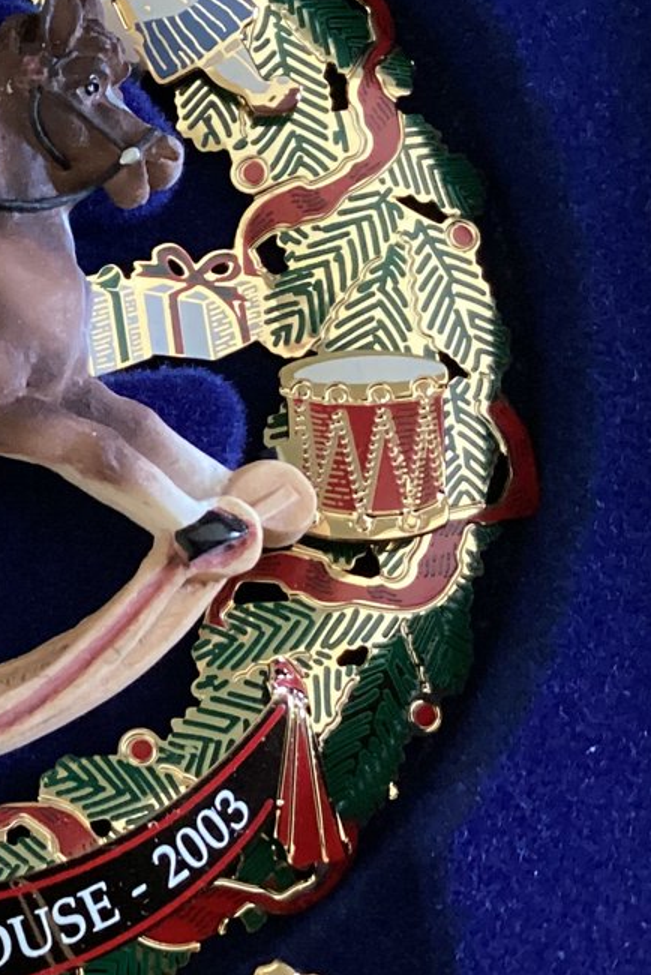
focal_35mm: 75
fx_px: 2032
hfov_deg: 16.5
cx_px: -347
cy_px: 412
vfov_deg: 26.9
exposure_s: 1/25
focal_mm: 3.3
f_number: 2.4
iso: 400
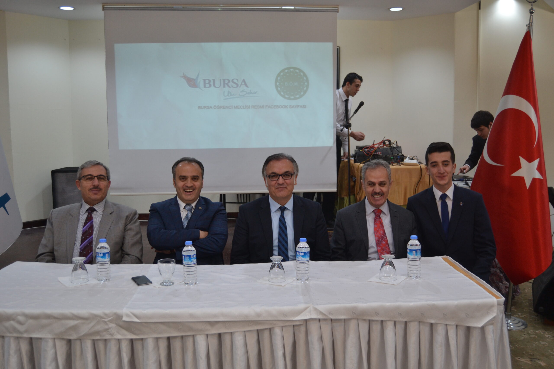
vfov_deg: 40.0
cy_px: 184
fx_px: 508
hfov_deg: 57.2
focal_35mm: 33
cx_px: 277
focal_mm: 22
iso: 450
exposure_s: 1/60
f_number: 3.5
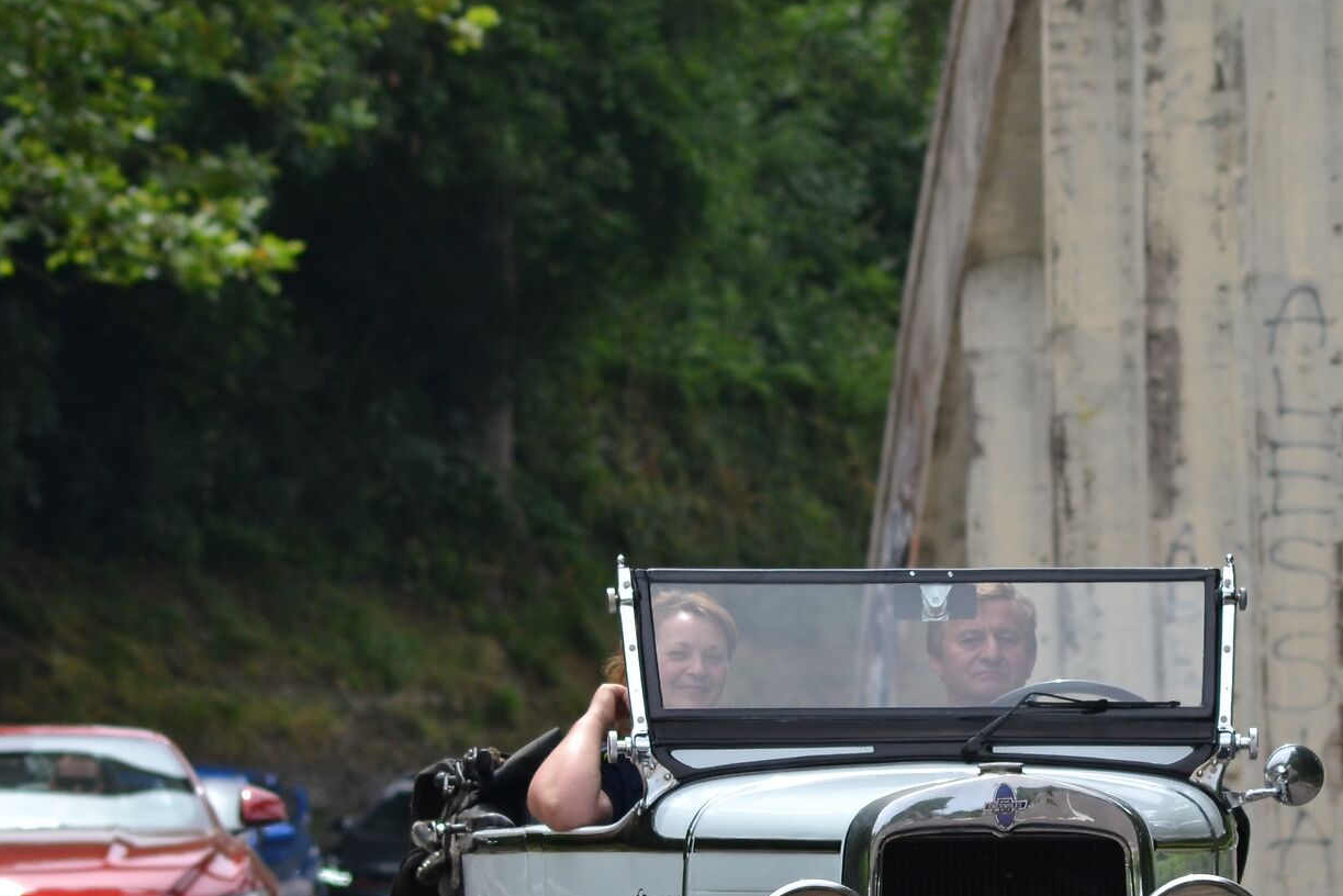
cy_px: 851
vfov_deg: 3.8
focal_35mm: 359
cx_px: 1052
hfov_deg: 5.7
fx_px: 13395
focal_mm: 122
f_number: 5.6
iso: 400
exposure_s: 1/1600
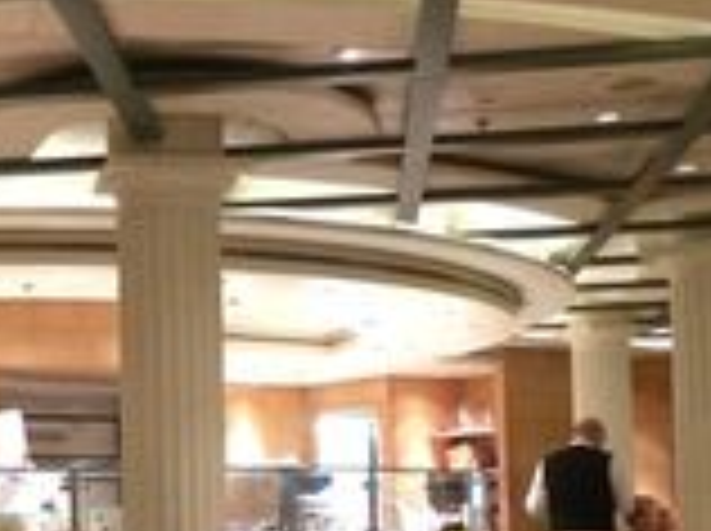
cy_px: 450
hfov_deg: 25.3
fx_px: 1559
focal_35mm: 76
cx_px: 144
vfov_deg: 19.1
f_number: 2.2
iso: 800
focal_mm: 4.12
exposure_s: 1/15
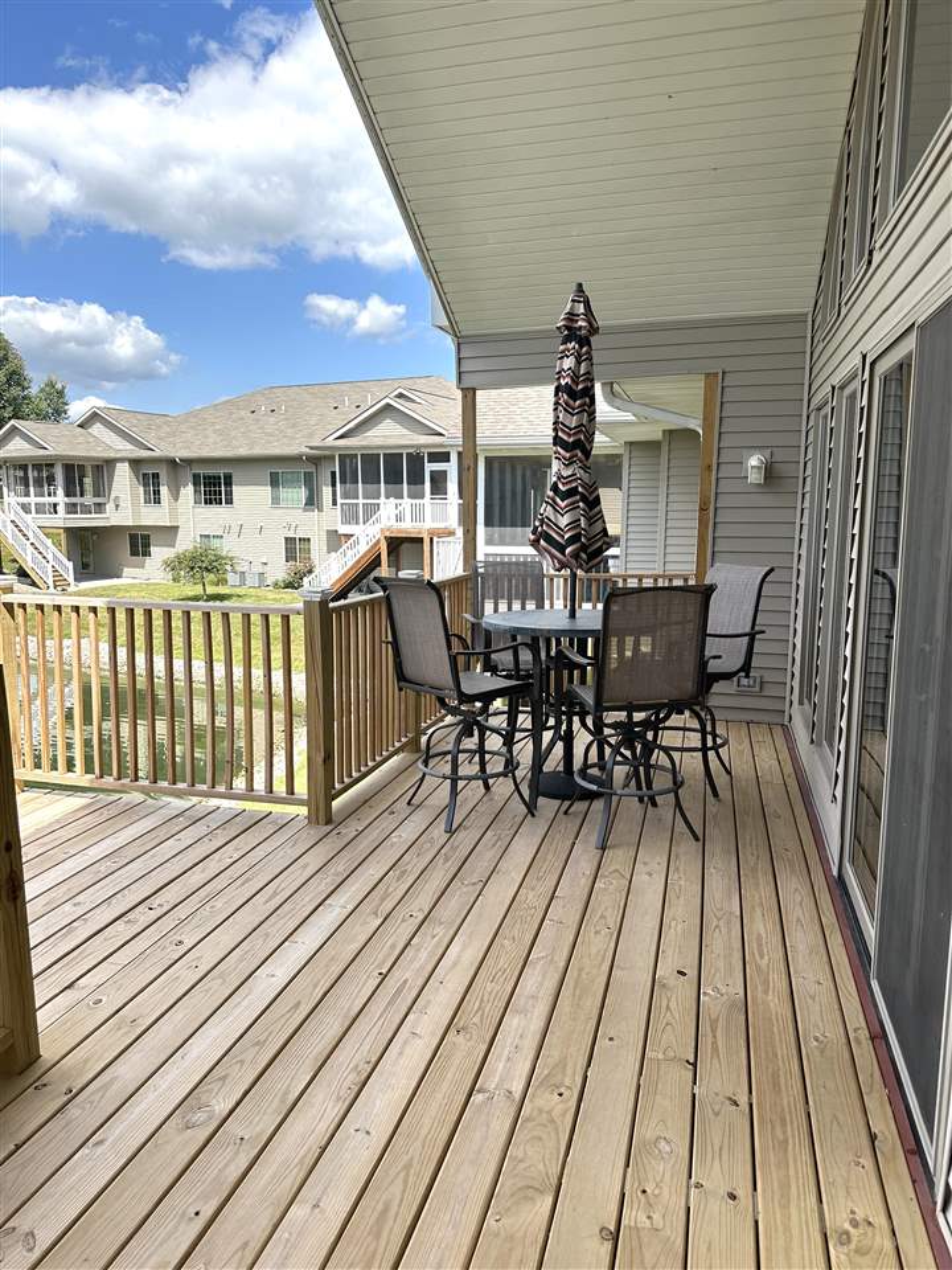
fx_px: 880
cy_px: 635
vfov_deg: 71.6
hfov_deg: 56.8
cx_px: 476
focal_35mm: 24
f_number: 1.78
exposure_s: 1/2353
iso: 80
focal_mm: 6.86
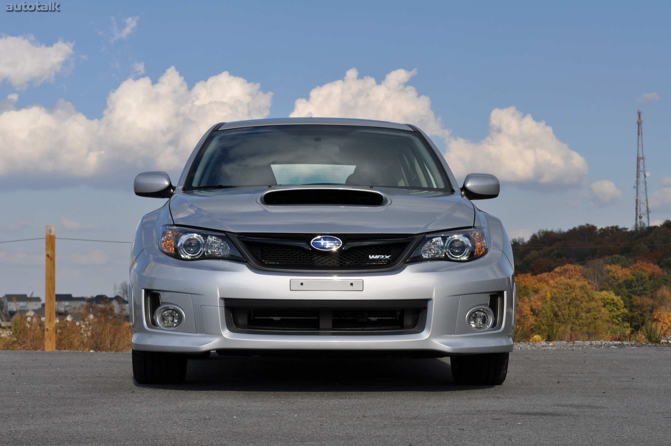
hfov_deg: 24.6
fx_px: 1536
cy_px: 223
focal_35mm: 82
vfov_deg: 16.5
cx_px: 336
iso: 200
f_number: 10
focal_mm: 55
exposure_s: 1/500
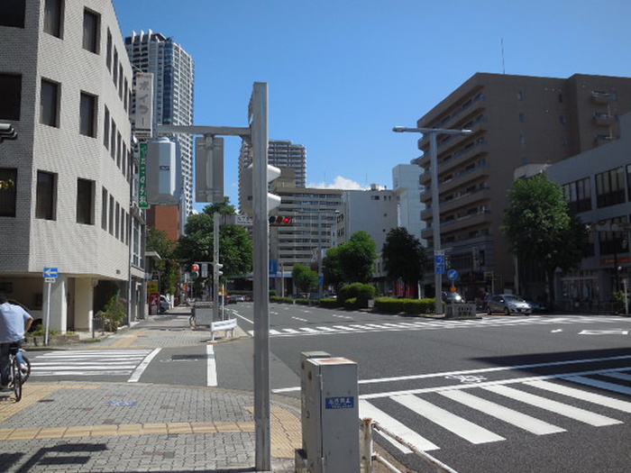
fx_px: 620
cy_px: 236
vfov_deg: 41.8
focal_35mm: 34
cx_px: 316
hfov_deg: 54.0
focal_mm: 6.1
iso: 125
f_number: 6.8
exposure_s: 1/500
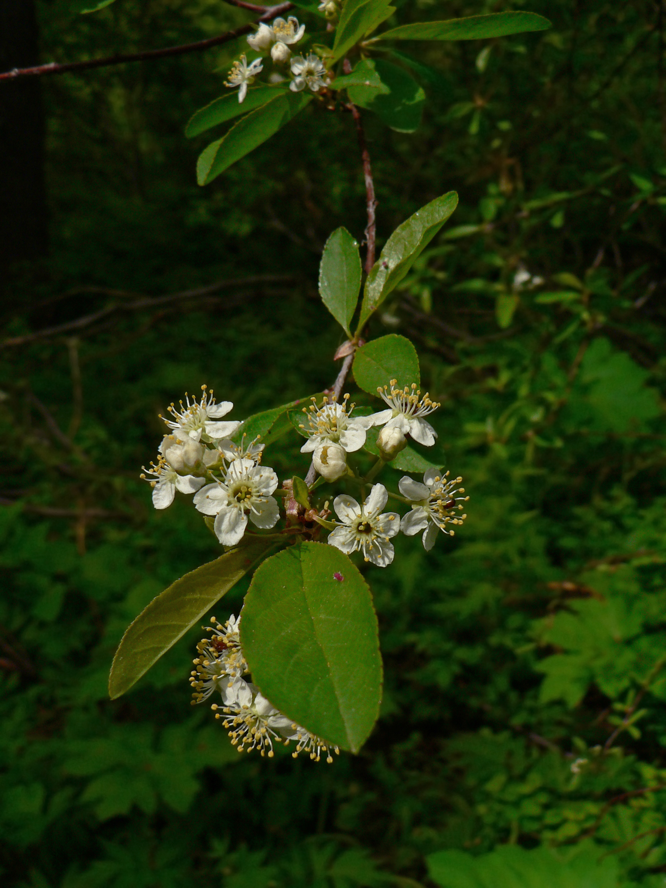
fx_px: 924
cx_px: 333
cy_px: 444
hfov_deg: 39.7
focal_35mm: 36
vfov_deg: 51.4
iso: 80
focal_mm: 6
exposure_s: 1/640
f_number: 4.5
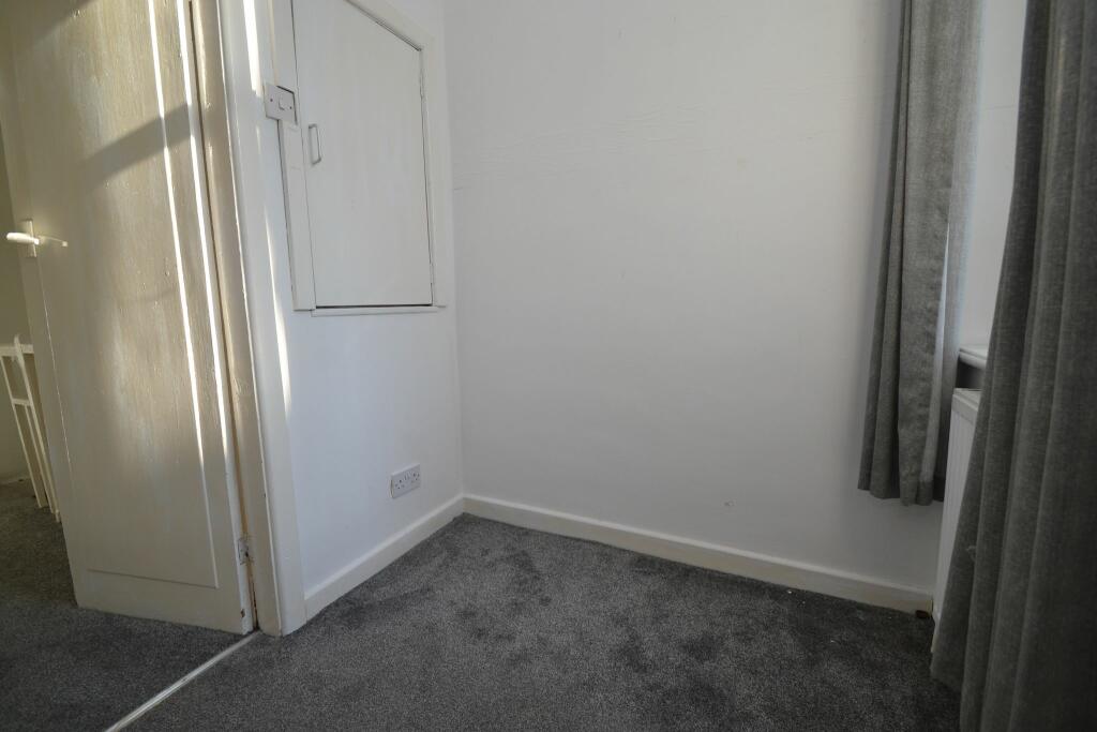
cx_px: 548
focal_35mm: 15
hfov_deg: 100.4
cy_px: 366
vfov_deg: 77.3
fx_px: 457
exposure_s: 1/100
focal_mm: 10
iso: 400
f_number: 5
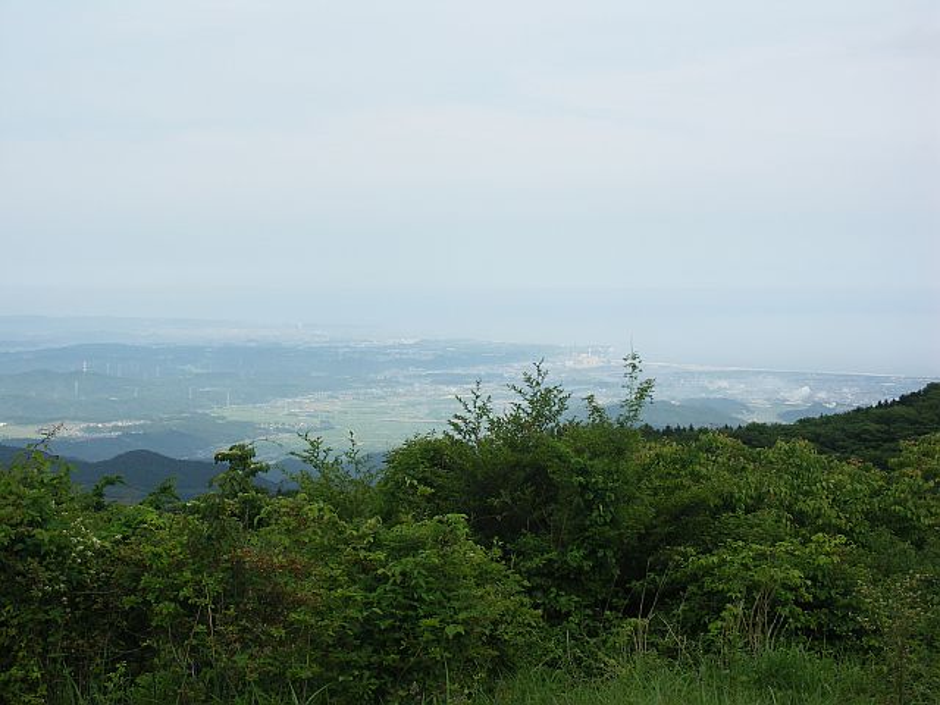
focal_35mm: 51
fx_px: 1385
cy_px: 352
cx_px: 470
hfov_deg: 37.5
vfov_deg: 28.6
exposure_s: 1/200
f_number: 5.6
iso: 50
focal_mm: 13.3
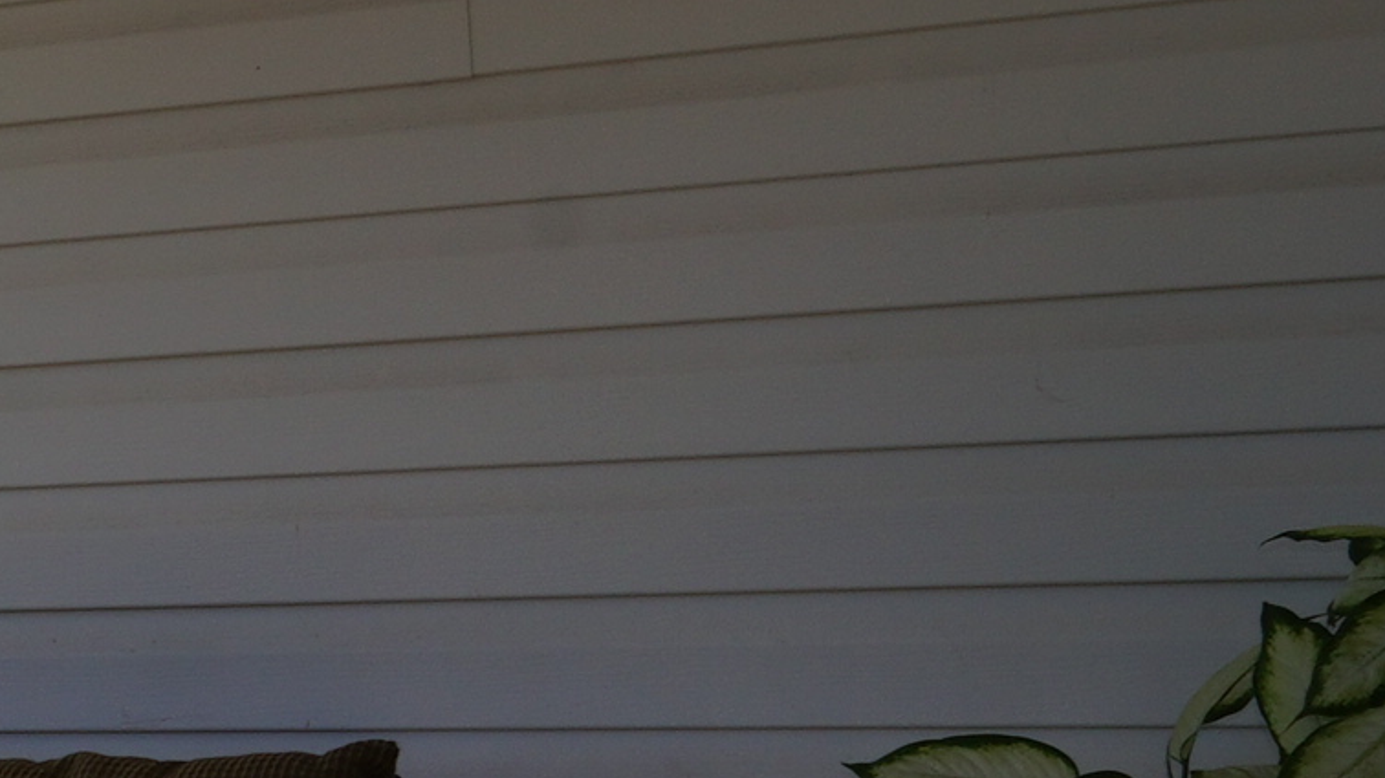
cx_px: -614
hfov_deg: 20.5
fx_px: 3341
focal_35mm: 91
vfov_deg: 13.3
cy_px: 276
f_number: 11
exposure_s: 1/60
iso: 100
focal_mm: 16
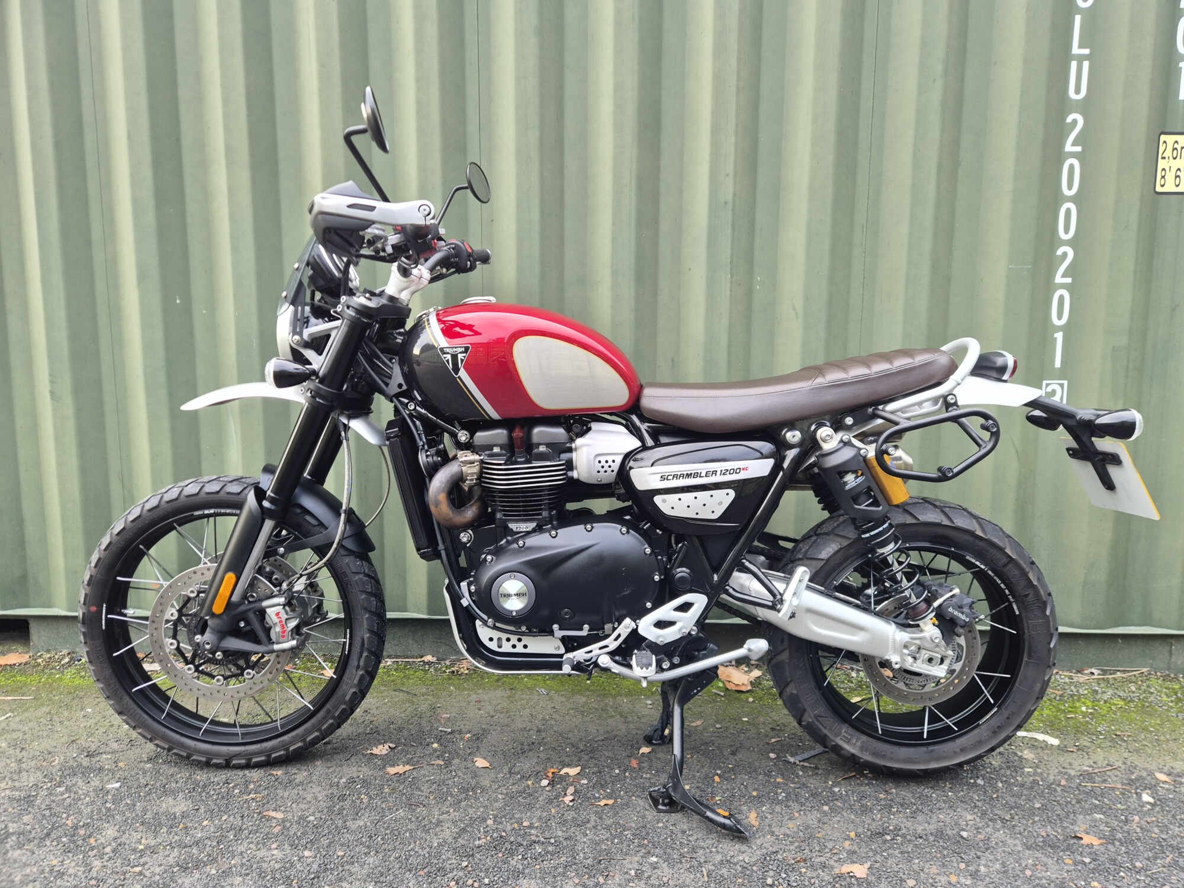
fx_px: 787
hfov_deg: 73.9
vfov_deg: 58.9
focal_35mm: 23
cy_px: 444
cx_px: 592
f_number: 1.8
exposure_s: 1/180
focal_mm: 5.4
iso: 100
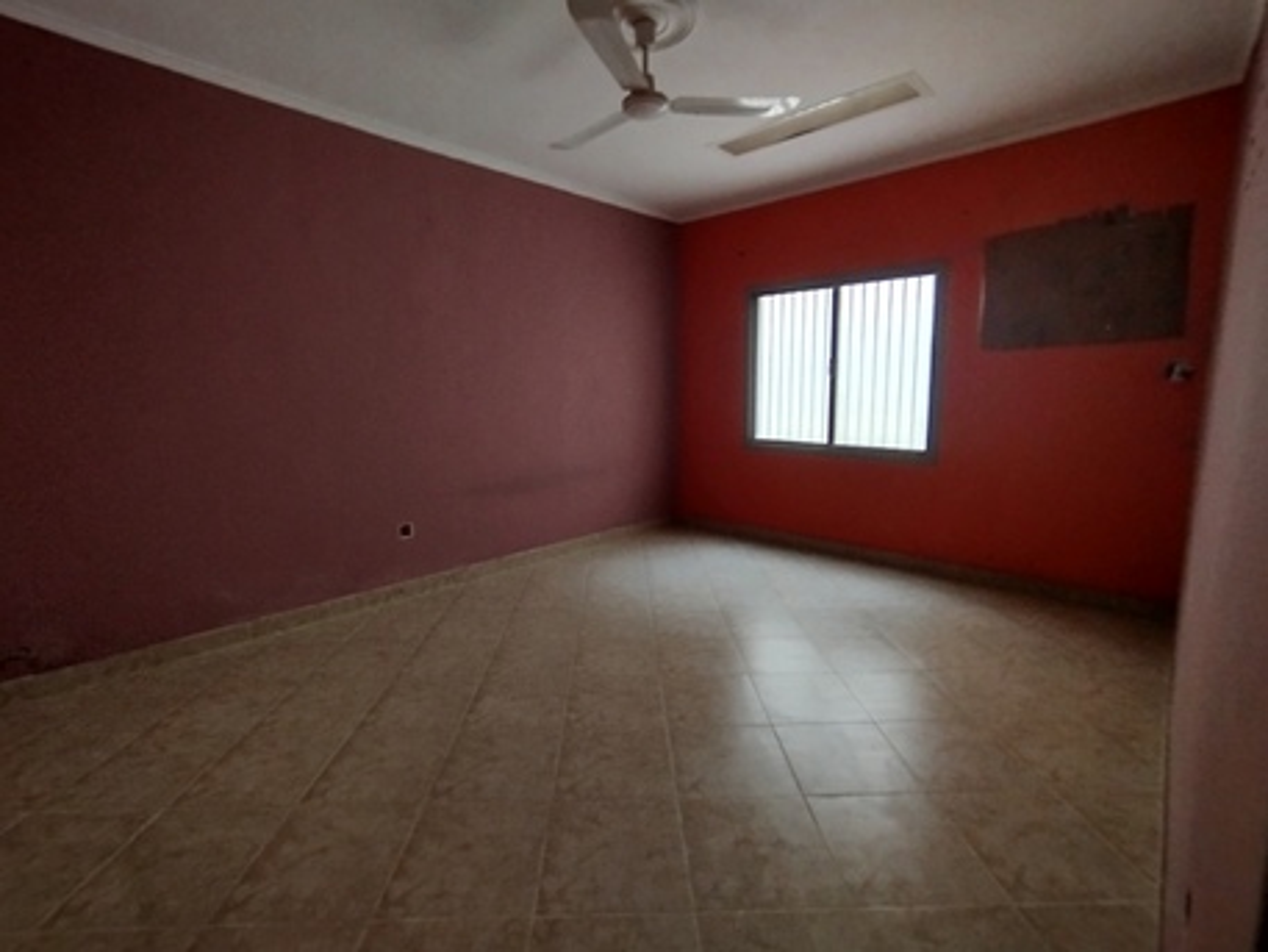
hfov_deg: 98.2
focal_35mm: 15
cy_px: 476
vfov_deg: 81.8
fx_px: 550
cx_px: 634
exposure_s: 1/33
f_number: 2.2
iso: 200
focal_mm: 1.65
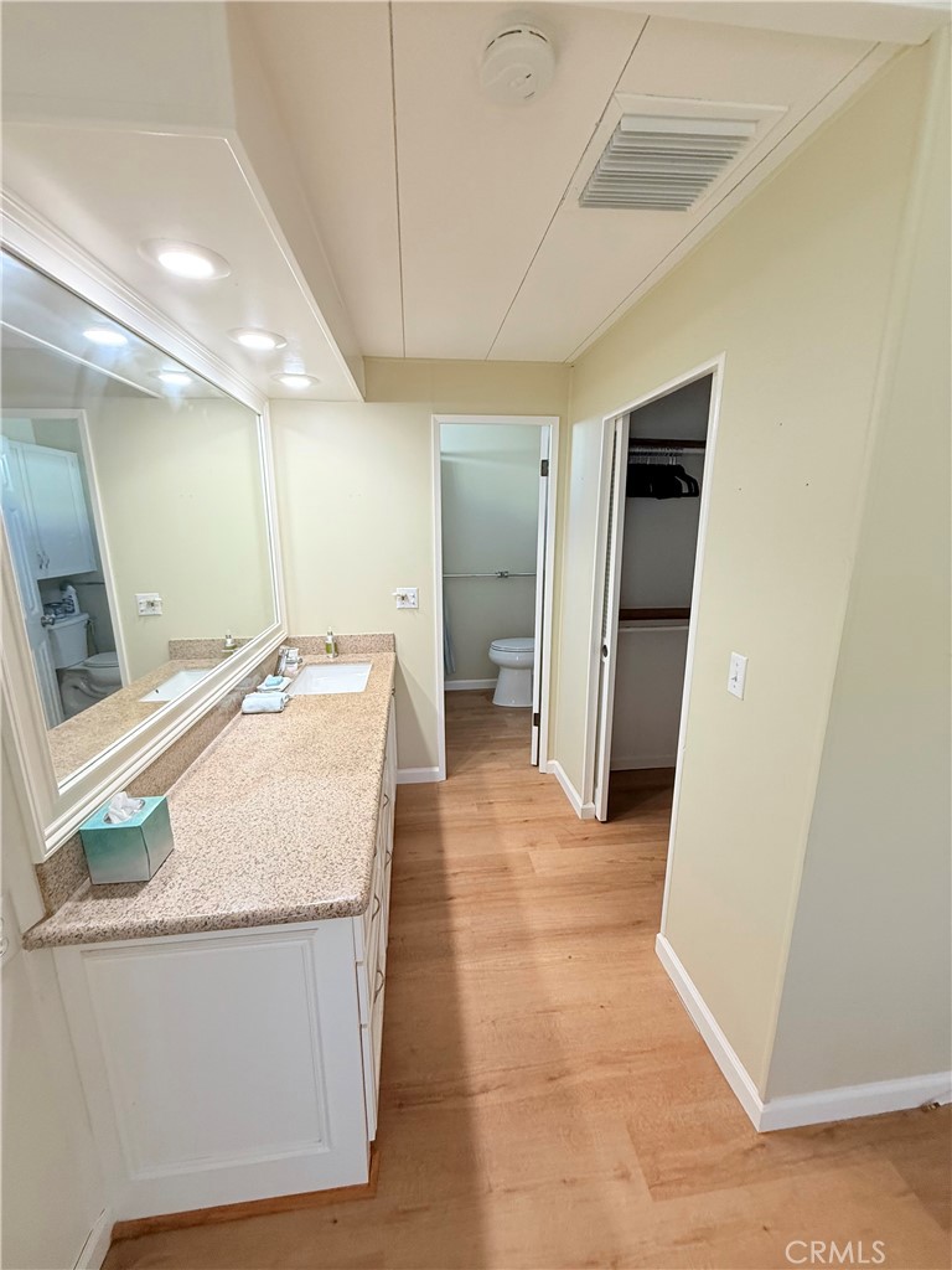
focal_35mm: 14
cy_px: 635
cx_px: 476
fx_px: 513
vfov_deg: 102.1
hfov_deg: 85.7
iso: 200
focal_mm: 2.22
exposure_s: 1/120
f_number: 2.2
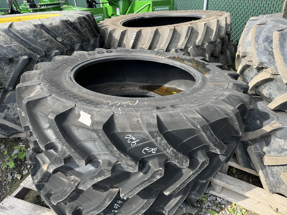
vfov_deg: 56.8
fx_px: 199
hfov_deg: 71.6
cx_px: 144
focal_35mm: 24
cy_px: 108
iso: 80
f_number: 1.78
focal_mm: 6.76
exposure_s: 1/639
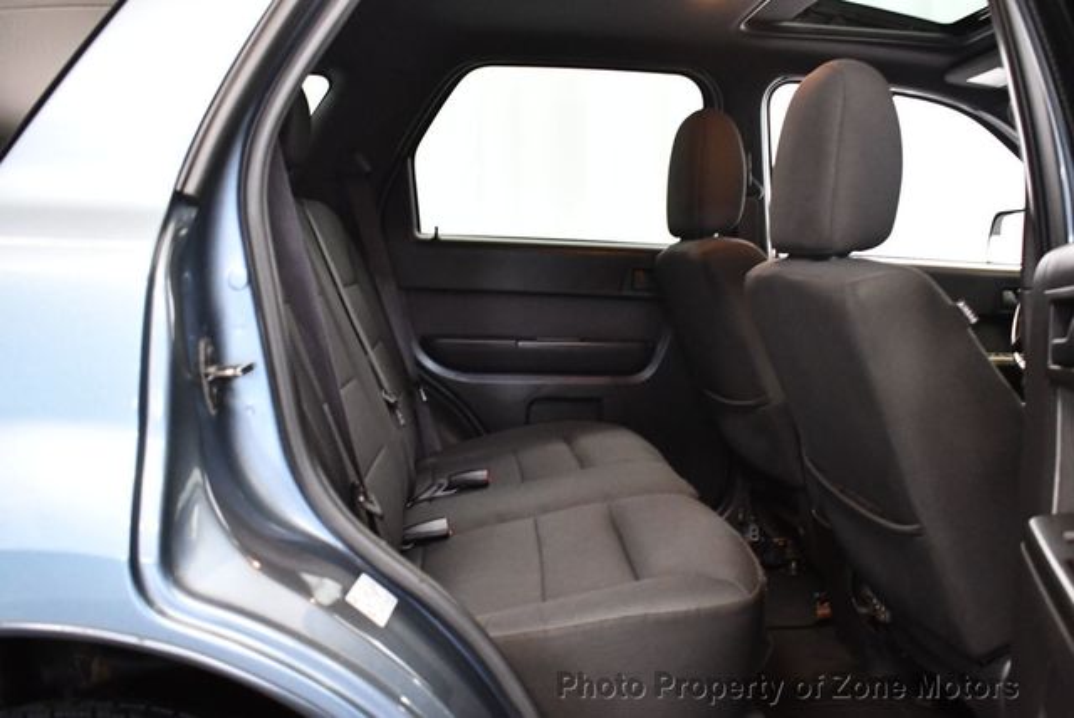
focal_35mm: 36
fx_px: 1075
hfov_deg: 53.1
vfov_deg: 36.9
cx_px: 537
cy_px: 359
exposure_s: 1/80
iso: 3200
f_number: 3.5
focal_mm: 18
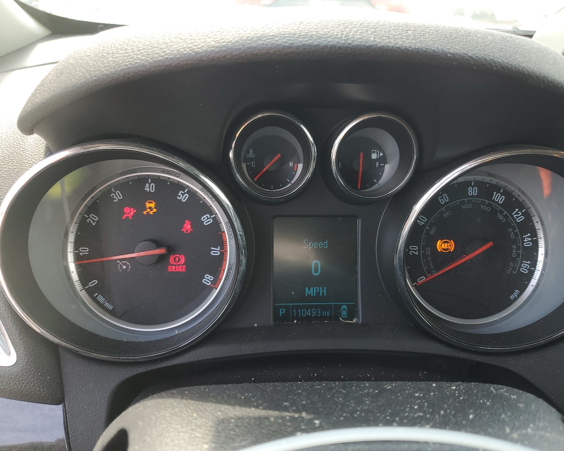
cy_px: 219
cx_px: 310
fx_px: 467
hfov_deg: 62.1
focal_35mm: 28
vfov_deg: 51.5
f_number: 1.5
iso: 50
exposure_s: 1/156
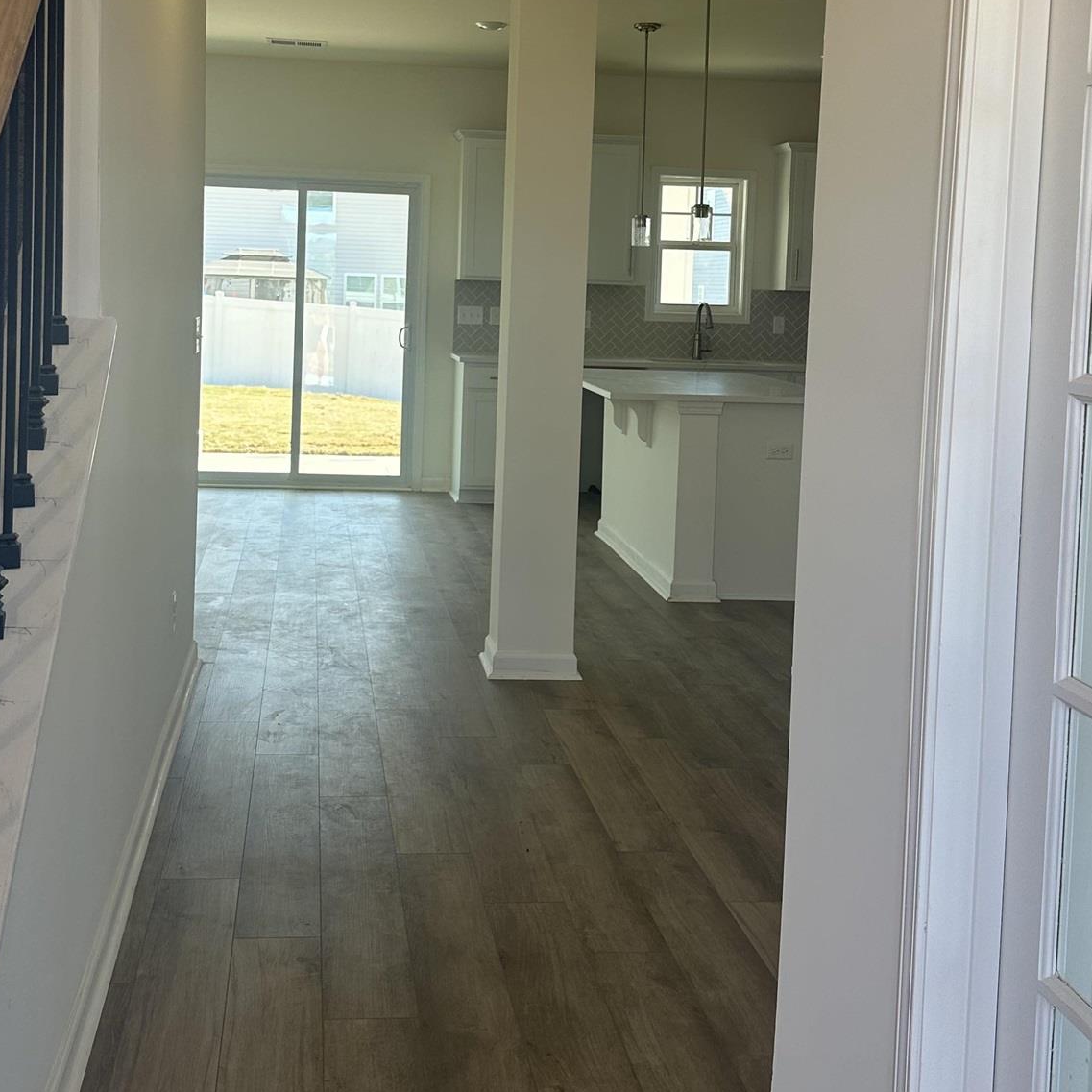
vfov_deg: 38.7
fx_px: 1535
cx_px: 484
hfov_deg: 39.1
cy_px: 357
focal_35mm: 43
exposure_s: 1/306
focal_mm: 6.86
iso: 80
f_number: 1.78
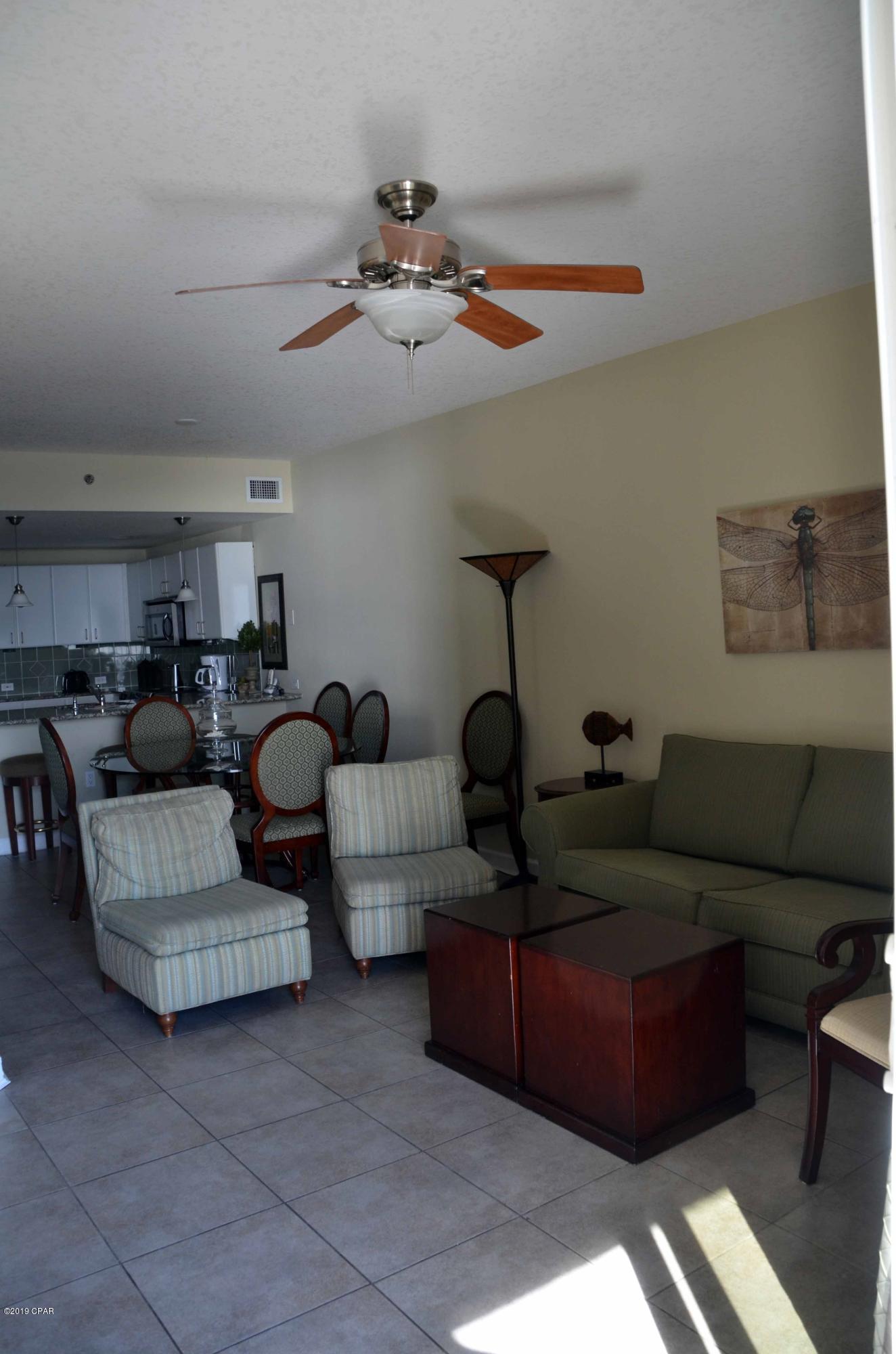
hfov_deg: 47.7
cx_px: 448
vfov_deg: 67.5
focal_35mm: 27
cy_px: 677
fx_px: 1013
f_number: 5.6
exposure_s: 1/125
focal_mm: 18
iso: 360
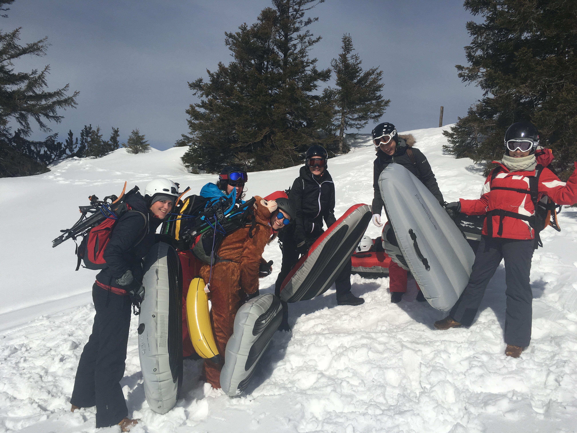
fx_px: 483
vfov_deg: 48.2
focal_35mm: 29
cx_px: 288
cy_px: 216
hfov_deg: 61.7
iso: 25
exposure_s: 1/5495
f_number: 2.2
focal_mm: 4.15
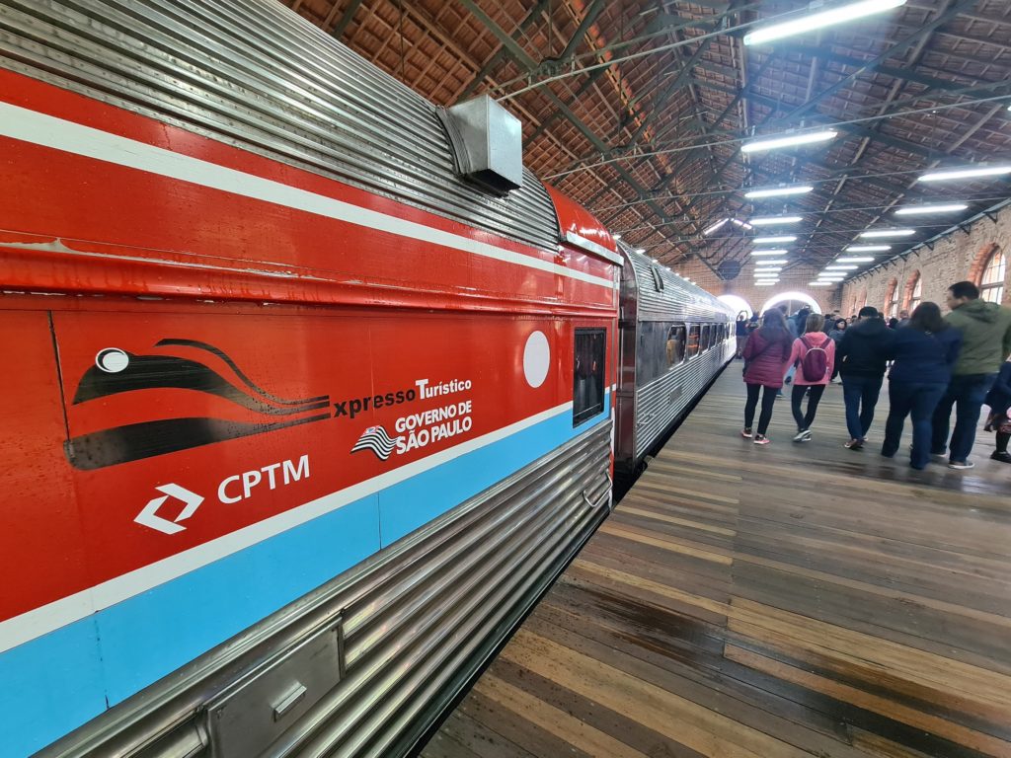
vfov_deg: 89.9
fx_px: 380
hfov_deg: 106.2
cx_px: 506
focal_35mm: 13
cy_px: 379
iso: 320
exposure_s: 1/30
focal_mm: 2.2
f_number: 2.2
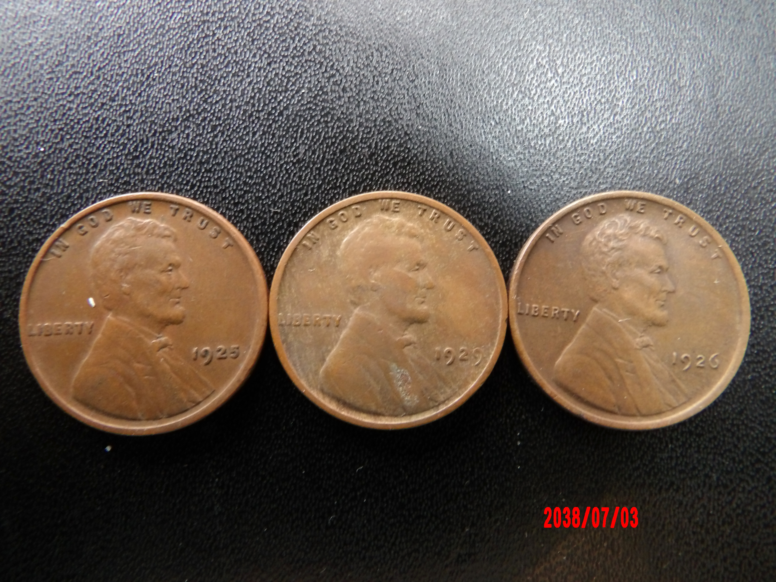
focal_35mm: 23
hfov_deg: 73.9
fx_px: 516
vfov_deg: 58.9
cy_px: 291
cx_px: 388
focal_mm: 4.2
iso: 411
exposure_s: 1/15
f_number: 4.1
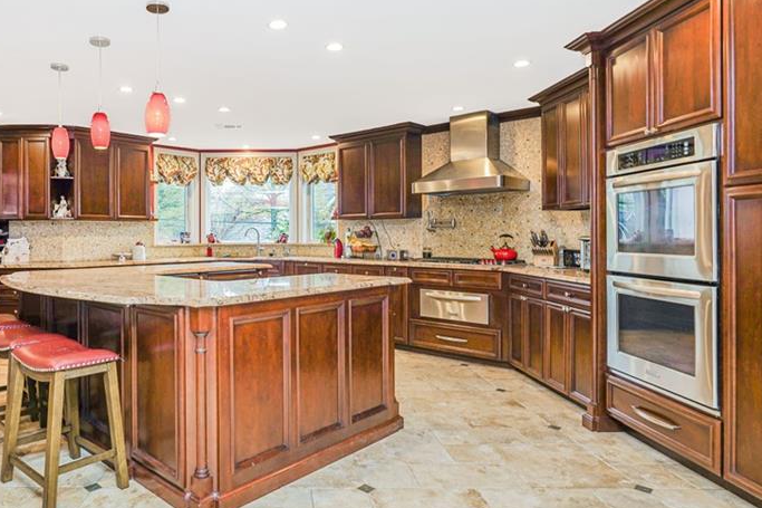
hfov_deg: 72.6
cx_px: 289
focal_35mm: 24
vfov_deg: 52.9
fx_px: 508
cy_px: 217
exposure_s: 1/20
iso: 64
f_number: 4
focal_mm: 16
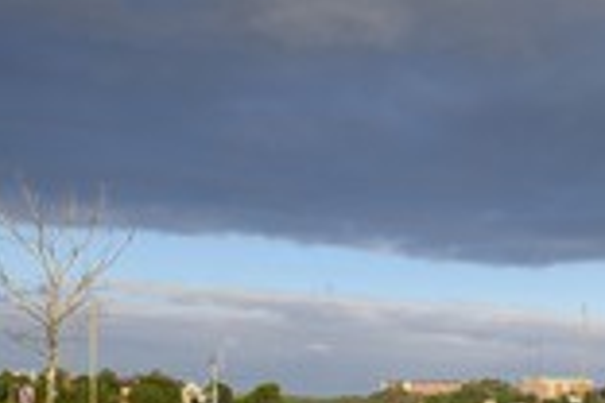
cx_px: 747
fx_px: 1311
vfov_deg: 16.8
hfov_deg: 23.5
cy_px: 473
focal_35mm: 78
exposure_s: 1/160
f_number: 11
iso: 200
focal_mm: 29
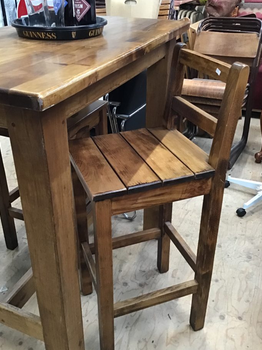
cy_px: 172
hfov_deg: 40.7
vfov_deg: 52.6
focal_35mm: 35
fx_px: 353
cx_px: 123
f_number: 2.4
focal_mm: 3.3
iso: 200
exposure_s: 1/20
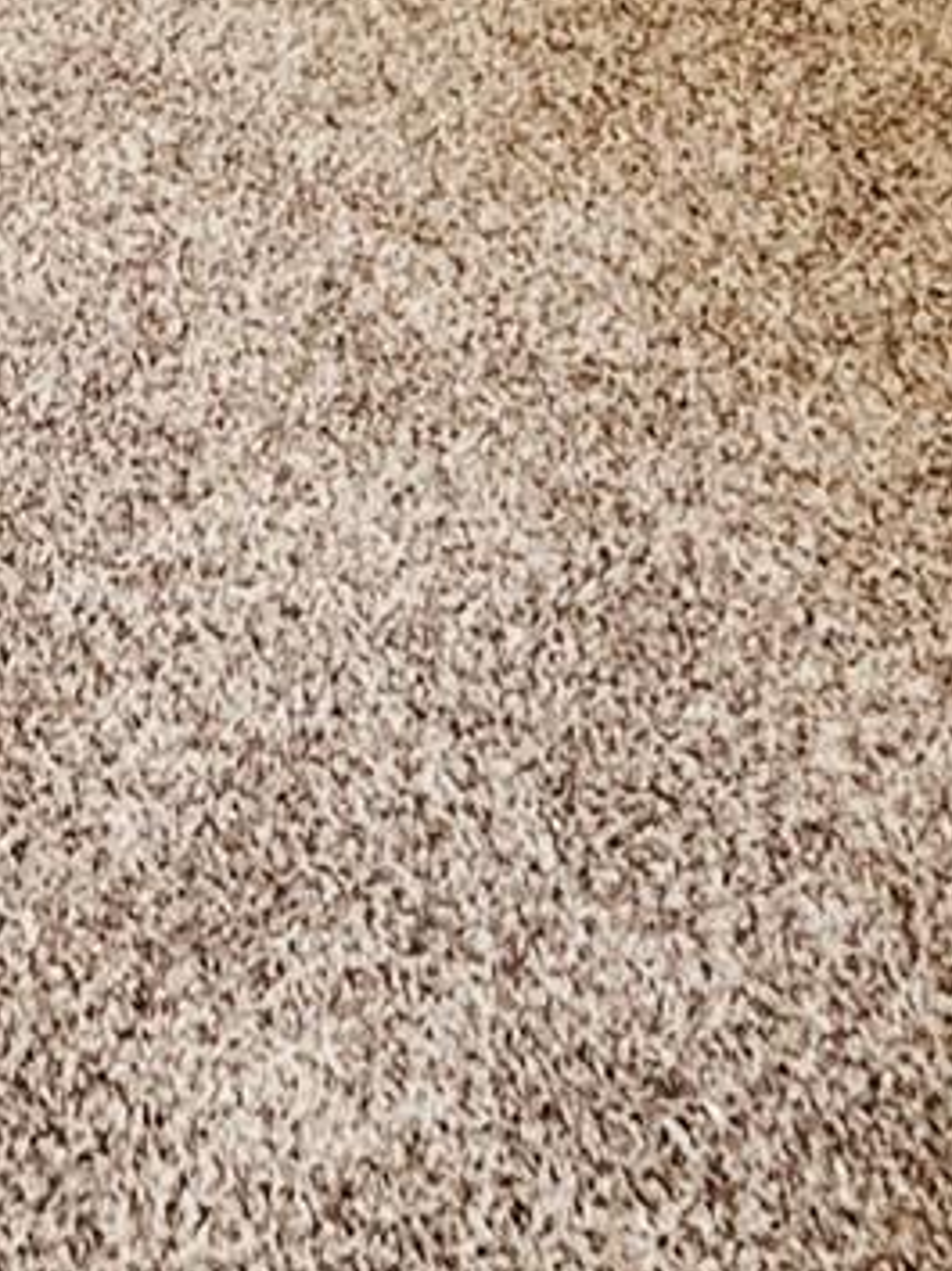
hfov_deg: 16.6
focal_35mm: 81
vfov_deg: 18.8
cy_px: -1005
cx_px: -467
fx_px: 2974
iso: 800
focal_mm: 2.22
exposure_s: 1/60
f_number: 2.2
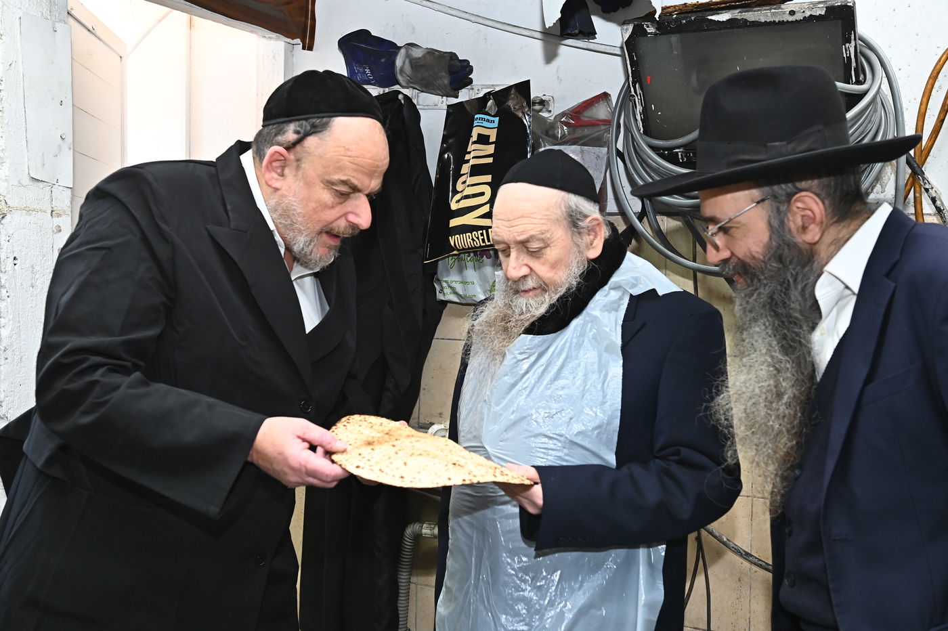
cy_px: 316
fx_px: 1158
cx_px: 474
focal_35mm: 44
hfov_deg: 44.5
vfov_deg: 30.5
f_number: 5
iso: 1600
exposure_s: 1/200
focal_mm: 44
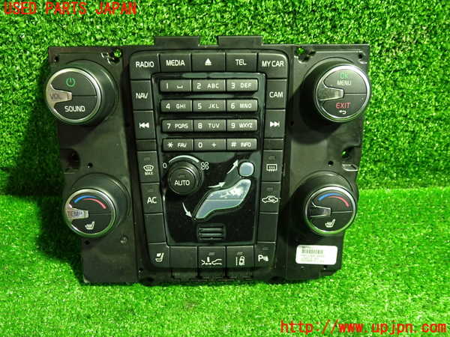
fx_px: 390
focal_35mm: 30
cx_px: 225
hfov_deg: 60.0
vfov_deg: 46.8
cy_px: 168
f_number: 2.3
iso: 640
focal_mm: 5.4
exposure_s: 1/30
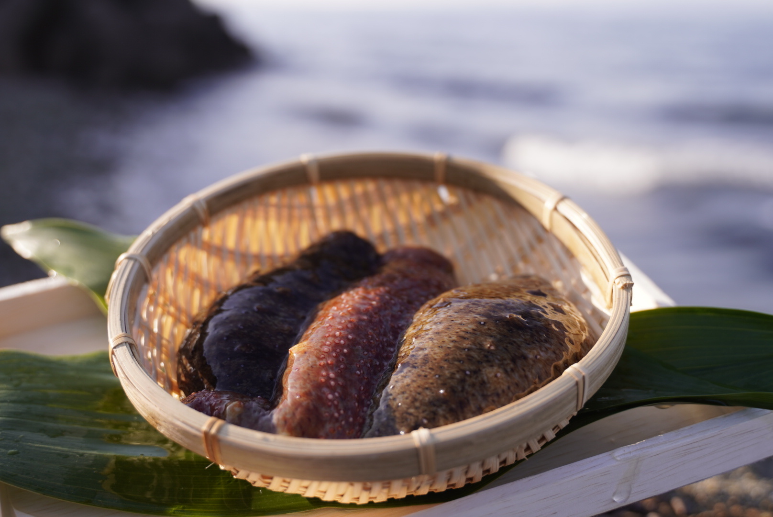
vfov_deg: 29.0
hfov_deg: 42.3
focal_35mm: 46
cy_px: 258
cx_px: 386
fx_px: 999
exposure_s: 1/1000
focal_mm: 31
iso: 100
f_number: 2.8
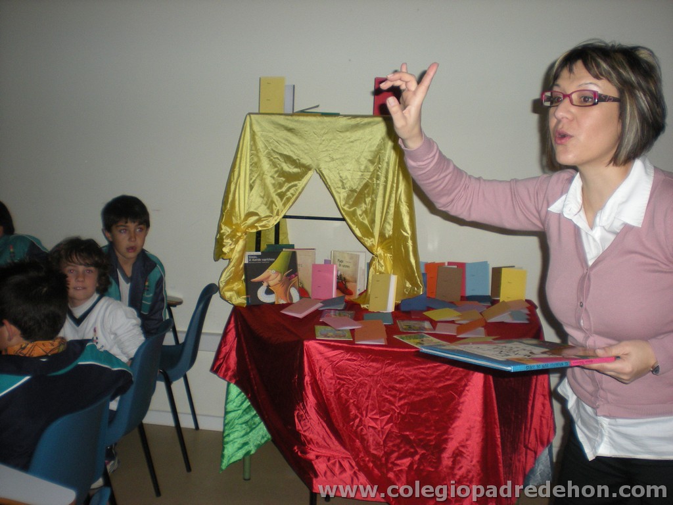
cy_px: 252
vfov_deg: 37.7
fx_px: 739
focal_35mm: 38
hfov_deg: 49.0
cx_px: 336
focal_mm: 6.3
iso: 152
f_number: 3.1
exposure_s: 1/60
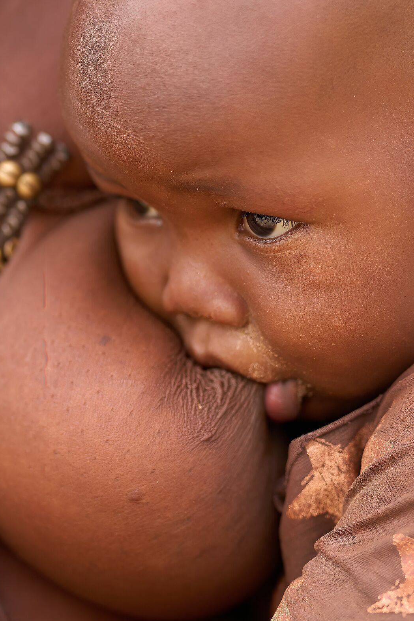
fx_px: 5314
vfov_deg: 6.7
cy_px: 309
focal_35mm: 308
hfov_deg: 4.5
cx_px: 199
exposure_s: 1/1600
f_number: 2
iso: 200
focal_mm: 135
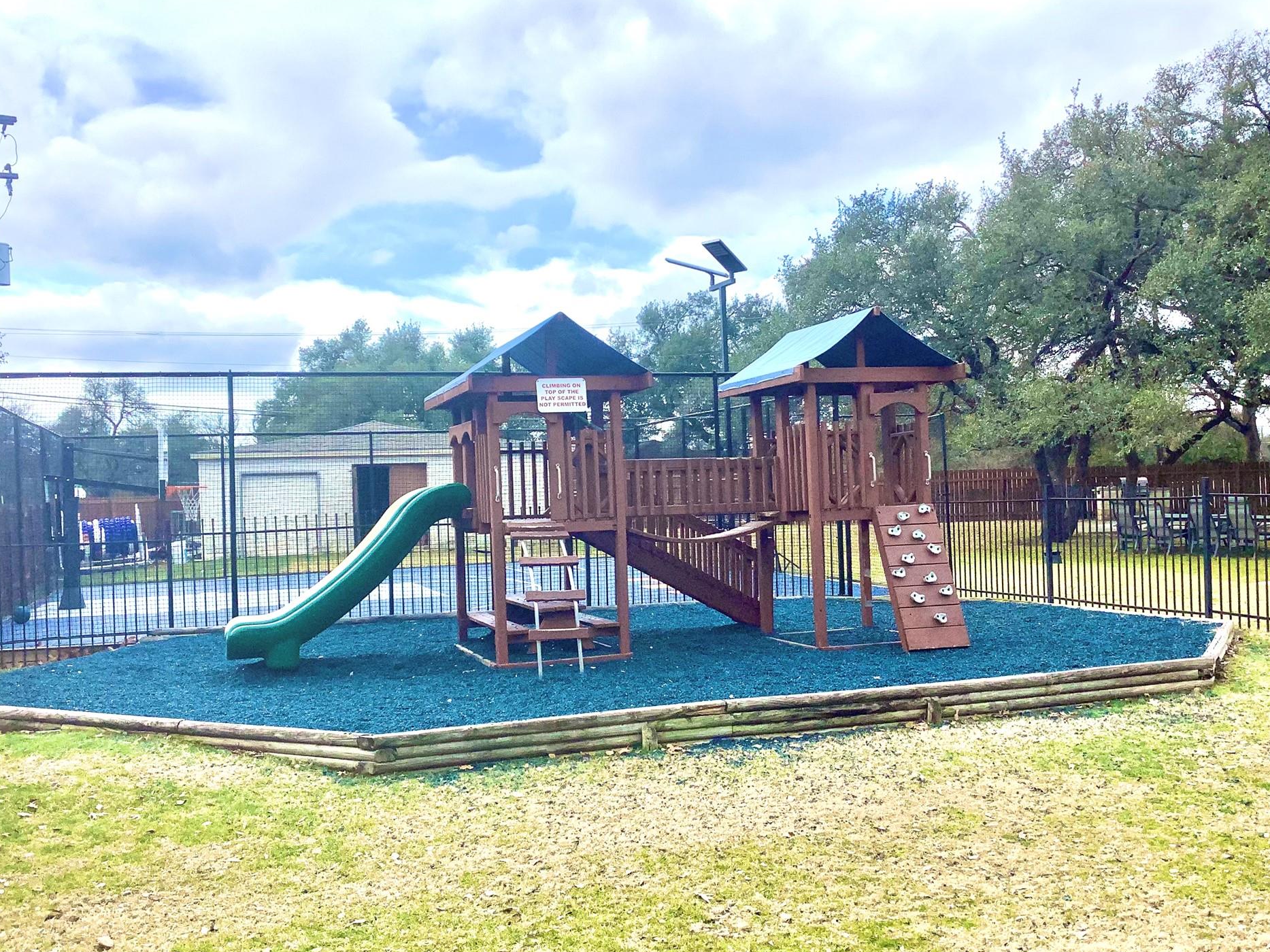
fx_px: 1247
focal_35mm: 34
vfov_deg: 41.8
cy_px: 492
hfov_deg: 53.9
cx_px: 582
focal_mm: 3.3
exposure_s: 1/1006
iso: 25
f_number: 2.4
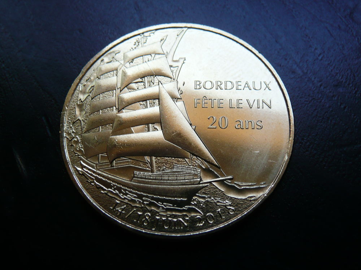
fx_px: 396
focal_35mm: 38
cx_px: 180
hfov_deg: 49.0
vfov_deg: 37.7
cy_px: 135
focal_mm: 5.2
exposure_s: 1/60
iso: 100
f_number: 3.5
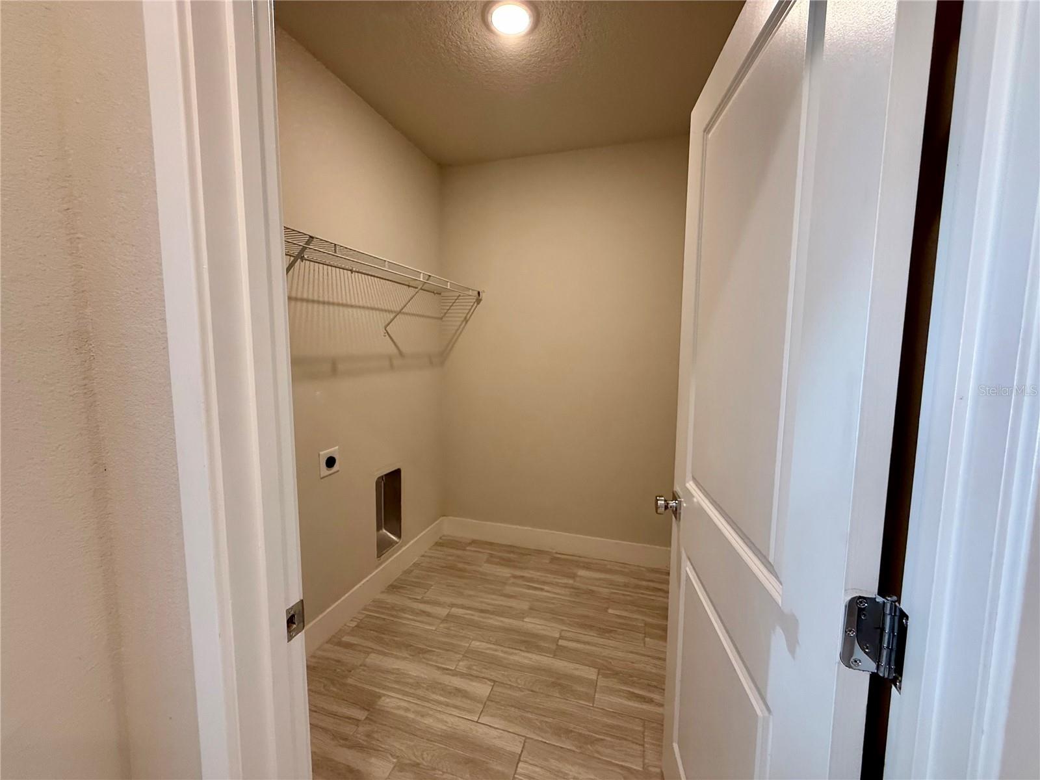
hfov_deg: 102.1
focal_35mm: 14
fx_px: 421
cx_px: 520
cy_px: 390
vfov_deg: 85.7
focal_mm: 2.22
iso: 250
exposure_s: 1/120
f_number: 2.2
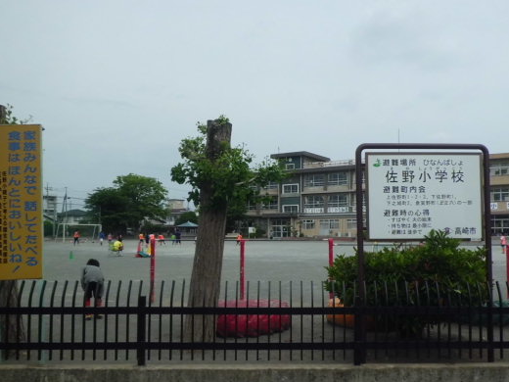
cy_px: 212
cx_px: 297
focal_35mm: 32
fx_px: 471
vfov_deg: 44.1
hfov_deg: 56.5
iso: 64
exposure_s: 1/200
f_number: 7.9
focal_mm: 4.7
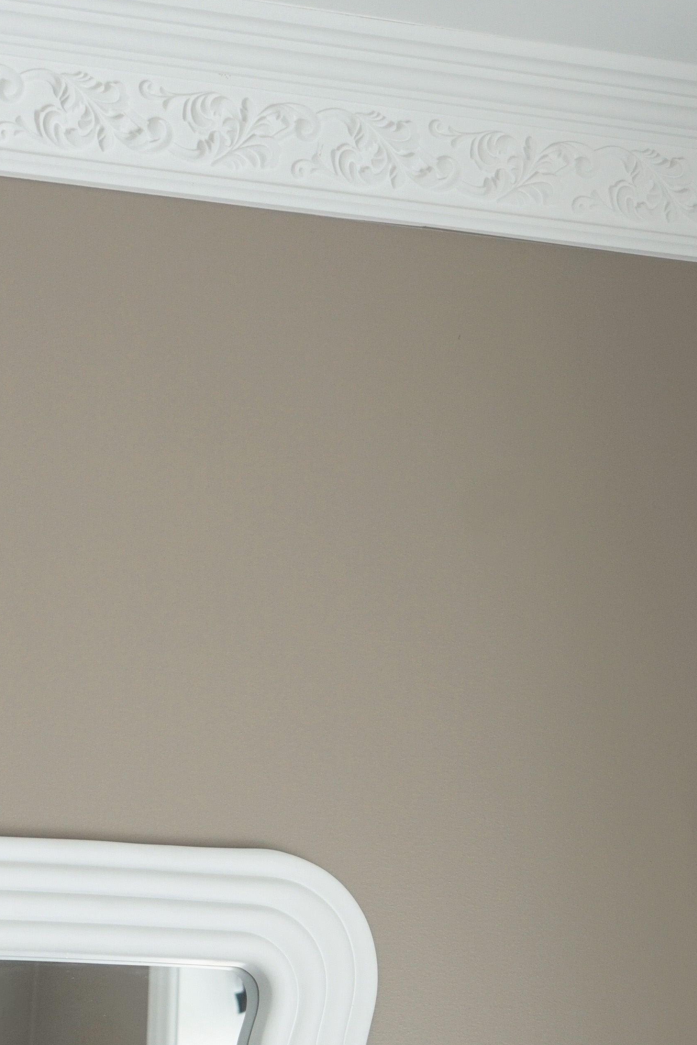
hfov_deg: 11.0
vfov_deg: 16.1
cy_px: 1092
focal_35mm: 124
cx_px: 490
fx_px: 3607
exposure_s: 1/160
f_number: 4
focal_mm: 35
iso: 400
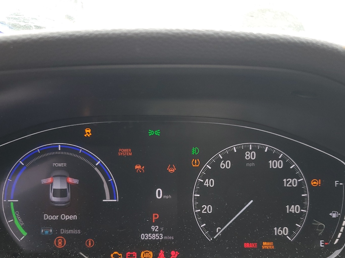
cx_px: 174
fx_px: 379
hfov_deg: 49.0
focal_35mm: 38
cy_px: 183
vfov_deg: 37.1
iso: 56
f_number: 1.5
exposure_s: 1/120
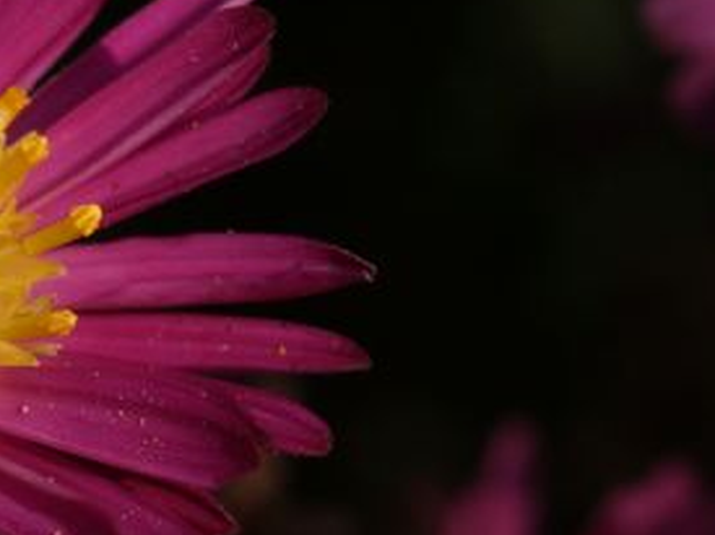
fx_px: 4336
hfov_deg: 9.3
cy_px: 244
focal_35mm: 210
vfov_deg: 7.1
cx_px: -213
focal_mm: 50
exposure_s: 1/80
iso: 100
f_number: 11
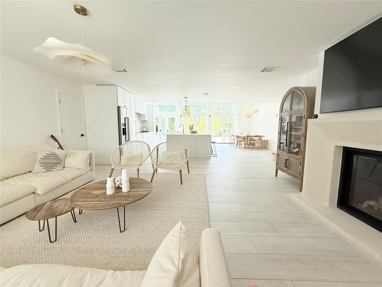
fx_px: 154
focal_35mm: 14
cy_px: 144
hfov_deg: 102.1
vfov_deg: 85.7
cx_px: 191
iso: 100
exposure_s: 1/99
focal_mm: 2.22
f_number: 2.2
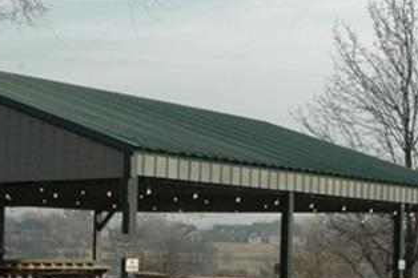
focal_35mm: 84
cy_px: 244
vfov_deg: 16.1
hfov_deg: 23.7
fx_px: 975
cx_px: 64
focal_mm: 22
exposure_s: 1/500
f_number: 11
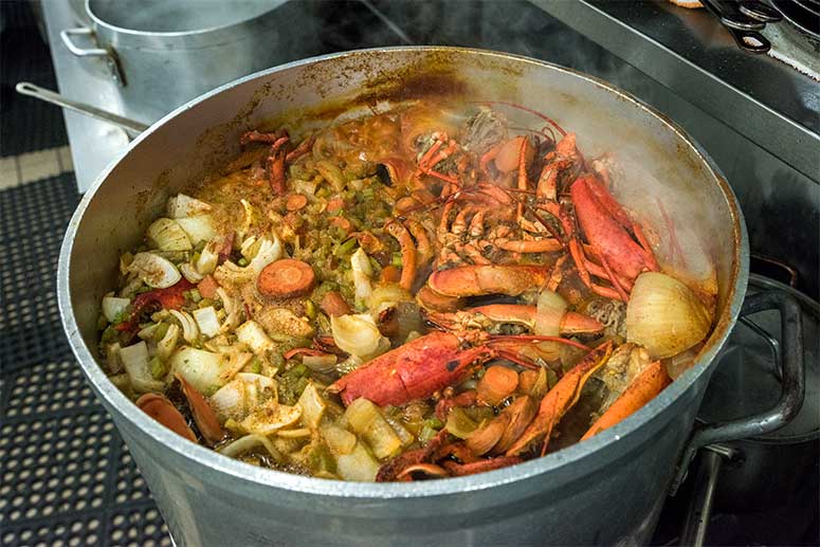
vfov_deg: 41.1
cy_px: 274
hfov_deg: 58.7
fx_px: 729
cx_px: 410
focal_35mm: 32
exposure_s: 1/200
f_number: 6.3
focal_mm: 32
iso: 1250
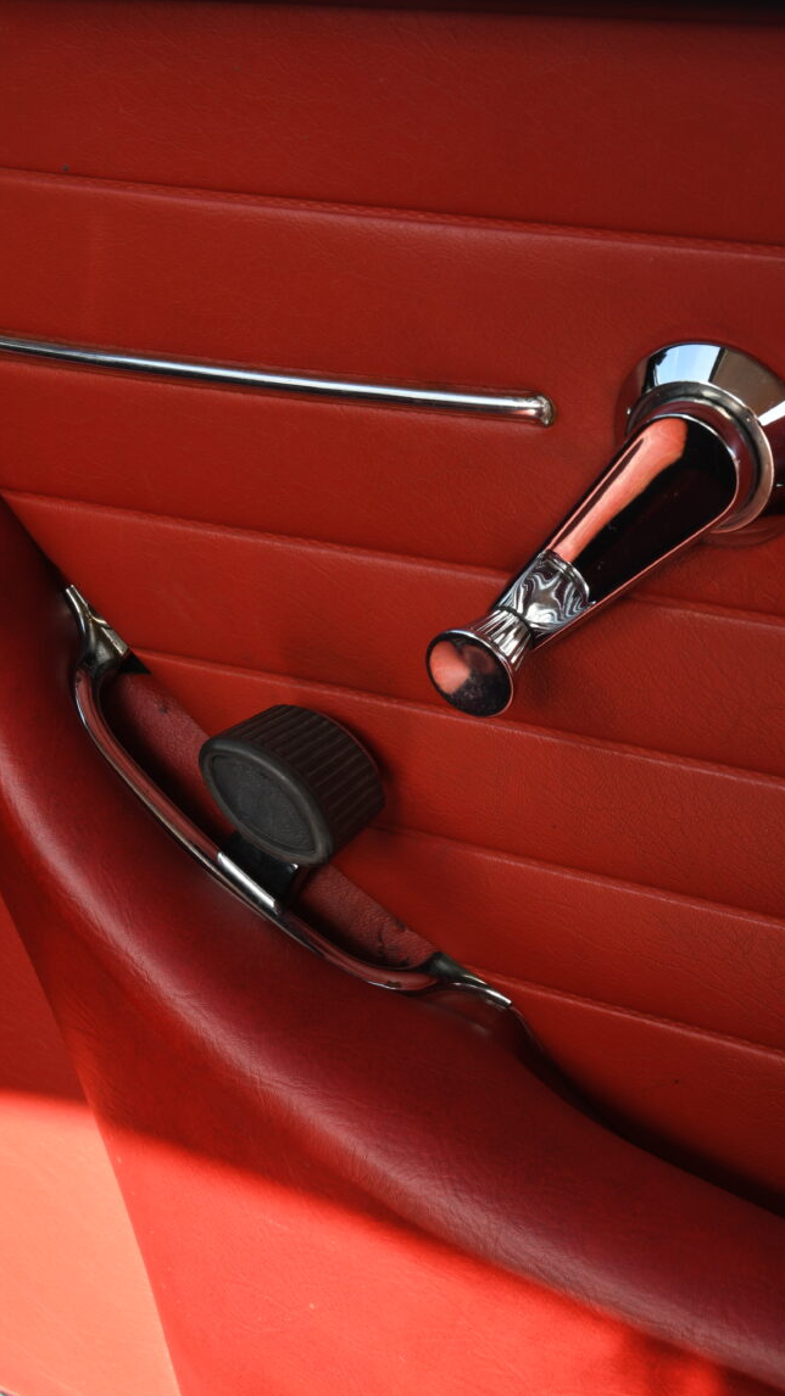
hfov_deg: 15.3
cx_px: 427
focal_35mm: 79
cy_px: 698
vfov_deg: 26.9
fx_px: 2926
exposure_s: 1/60
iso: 250
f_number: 13
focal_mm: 50
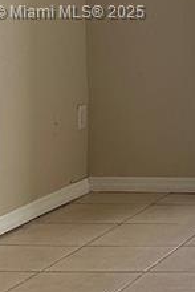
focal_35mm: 136
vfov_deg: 14.9
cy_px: 13
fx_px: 1103
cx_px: 499
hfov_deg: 8.9
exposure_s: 1/409
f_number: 1.78
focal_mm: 6.86
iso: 80
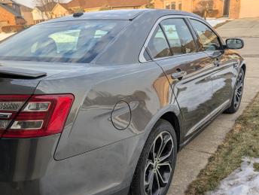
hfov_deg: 51.8
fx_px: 262
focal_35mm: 35
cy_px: 119
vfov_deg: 40.6
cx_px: 93
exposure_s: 1/466
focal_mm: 6.81
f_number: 1.85
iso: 46
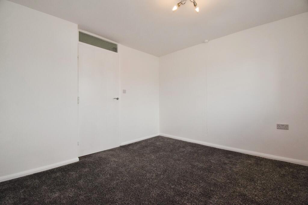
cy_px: 102
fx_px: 128
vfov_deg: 77.3
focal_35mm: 15
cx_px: 154
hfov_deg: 100.4
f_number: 9
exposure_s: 1/200
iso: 1000
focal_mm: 10
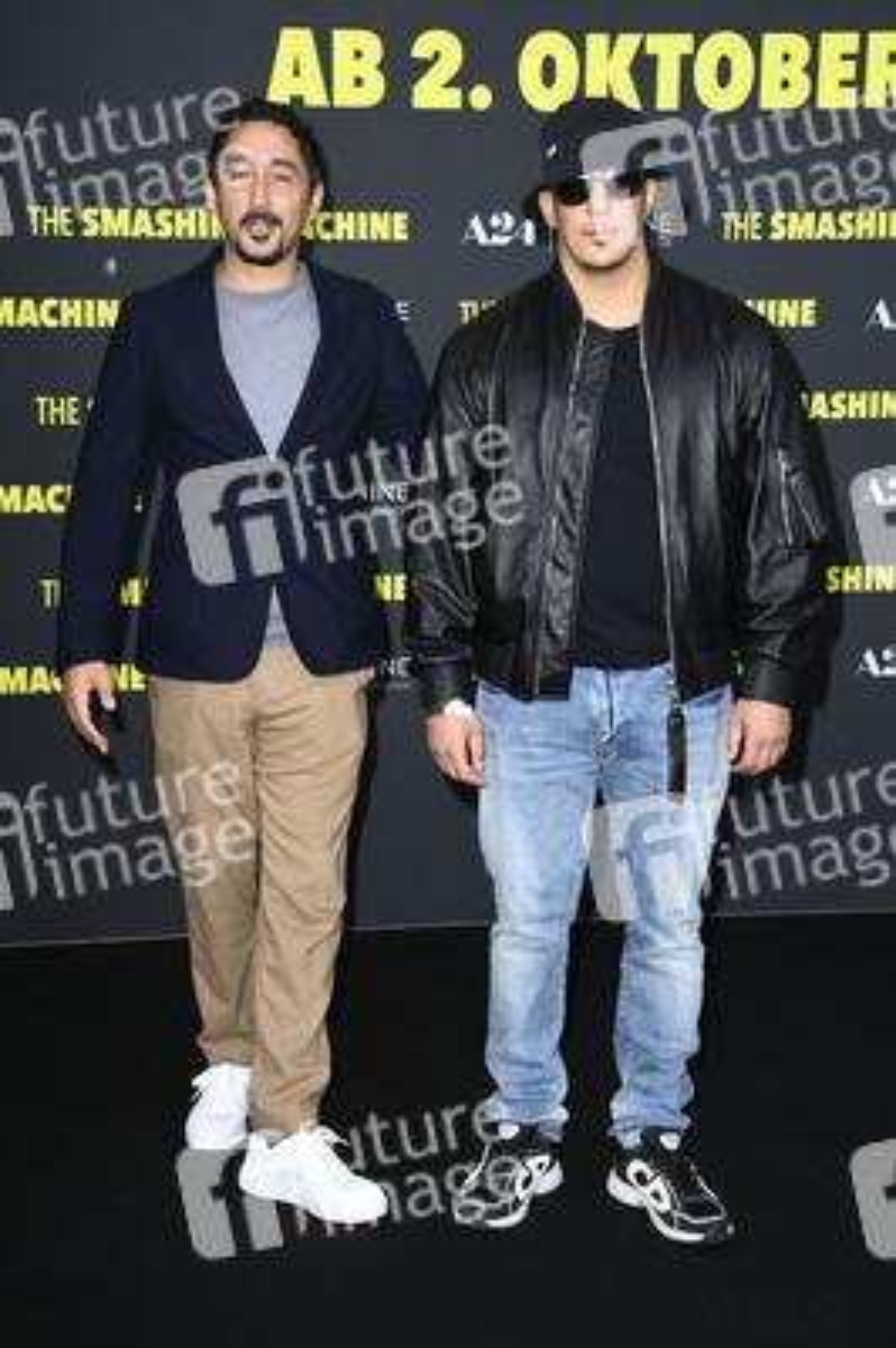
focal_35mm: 62
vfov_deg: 32.4
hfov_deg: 21.9
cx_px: 448
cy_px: 674
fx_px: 2319
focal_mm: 62
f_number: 5.6
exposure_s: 1/250
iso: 640
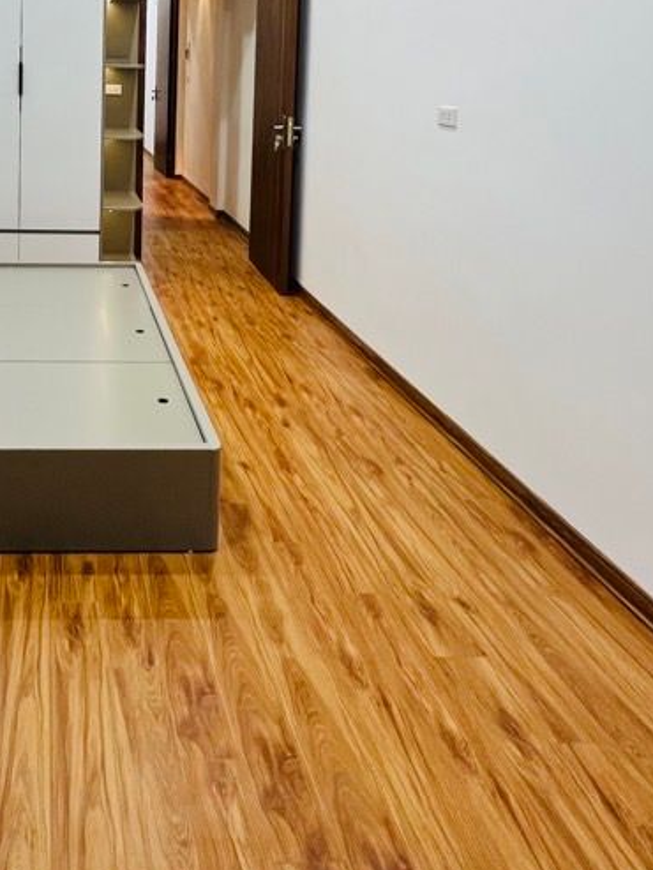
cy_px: 104
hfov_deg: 46.4
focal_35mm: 27
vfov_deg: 57.2
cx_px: 67
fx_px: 679
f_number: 1.8
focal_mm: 1.57
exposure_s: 1/100
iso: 160
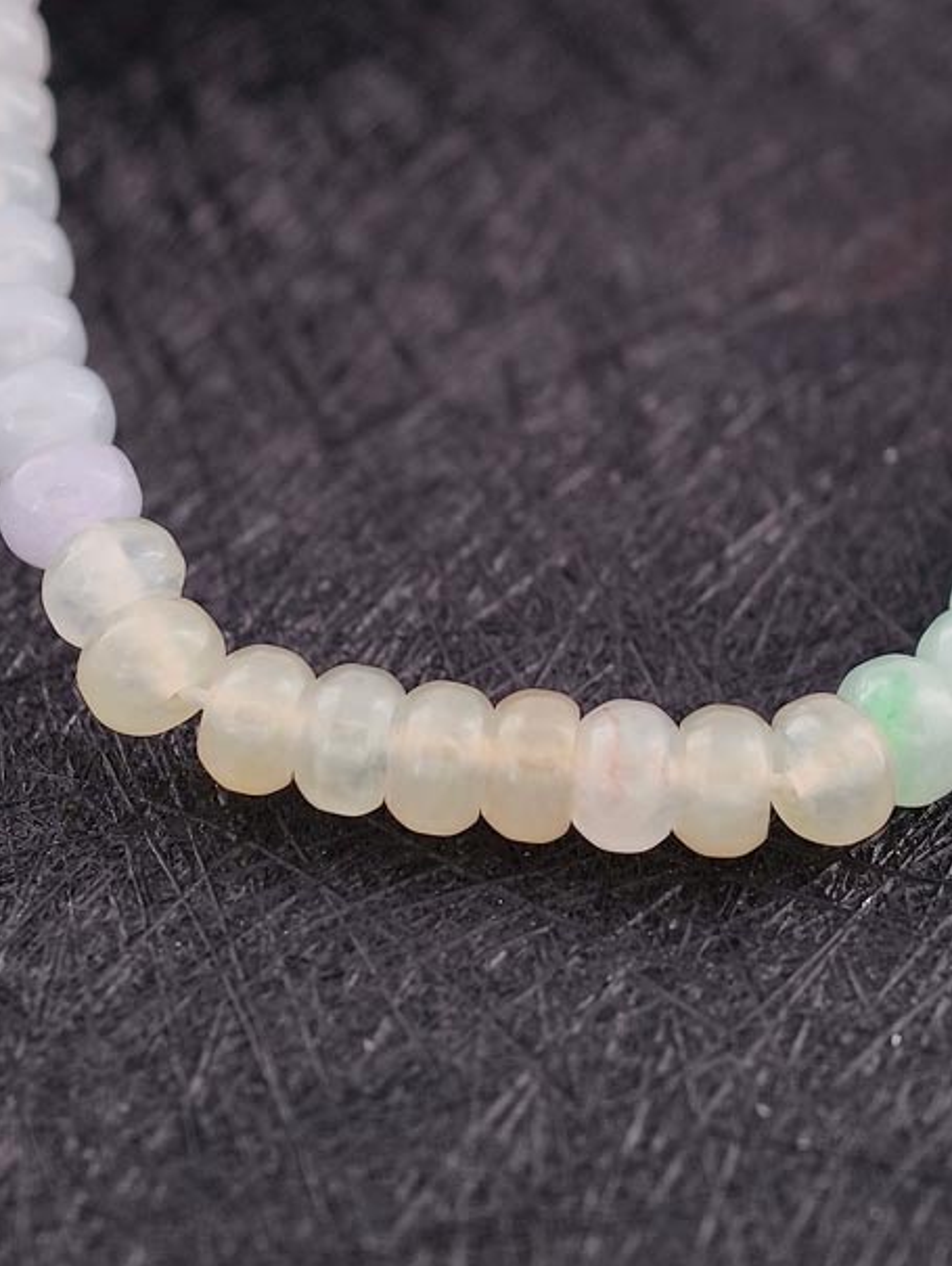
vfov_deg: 12.1
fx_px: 5930
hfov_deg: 9.2
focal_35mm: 162
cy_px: 233
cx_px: 423
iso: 125
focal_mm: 22.48
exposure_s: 1/160
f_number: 2.67
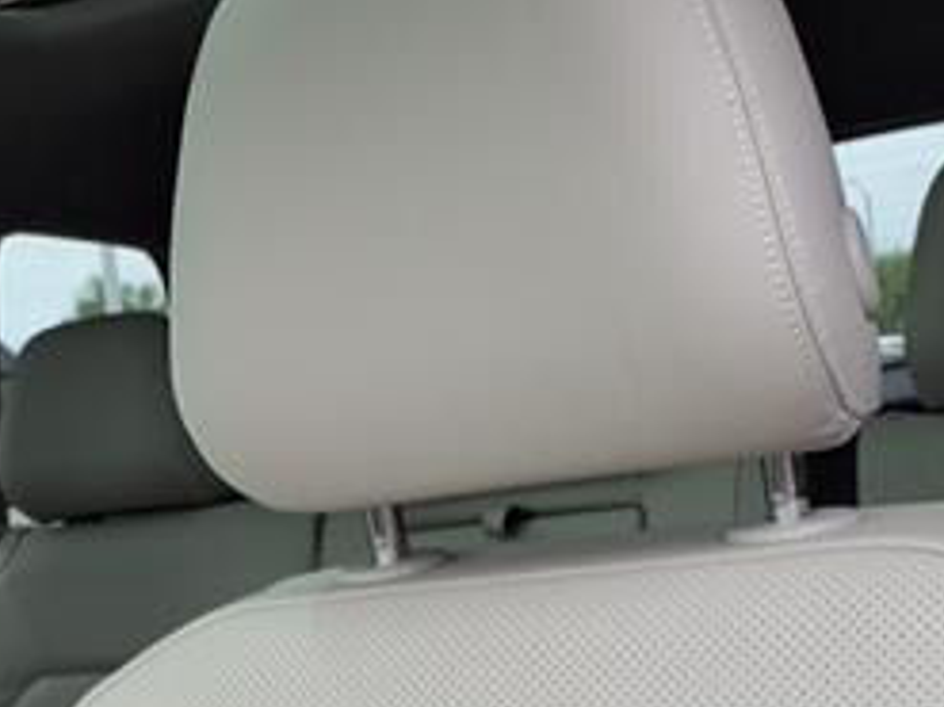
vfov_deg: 20.1
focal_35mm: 70
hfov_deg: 27.2
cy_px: 757
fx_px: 1908
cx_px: 183
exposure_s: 1/179
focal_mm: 3.58
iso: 40
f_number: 1.9
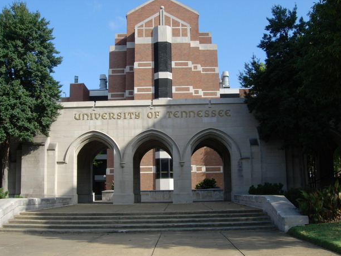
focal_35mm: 40
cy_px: 133
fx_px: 394
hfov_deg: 46.8
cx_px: 169
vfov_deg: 36.0
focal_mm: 7.8
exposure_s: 1/406
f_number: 4.8
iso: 64
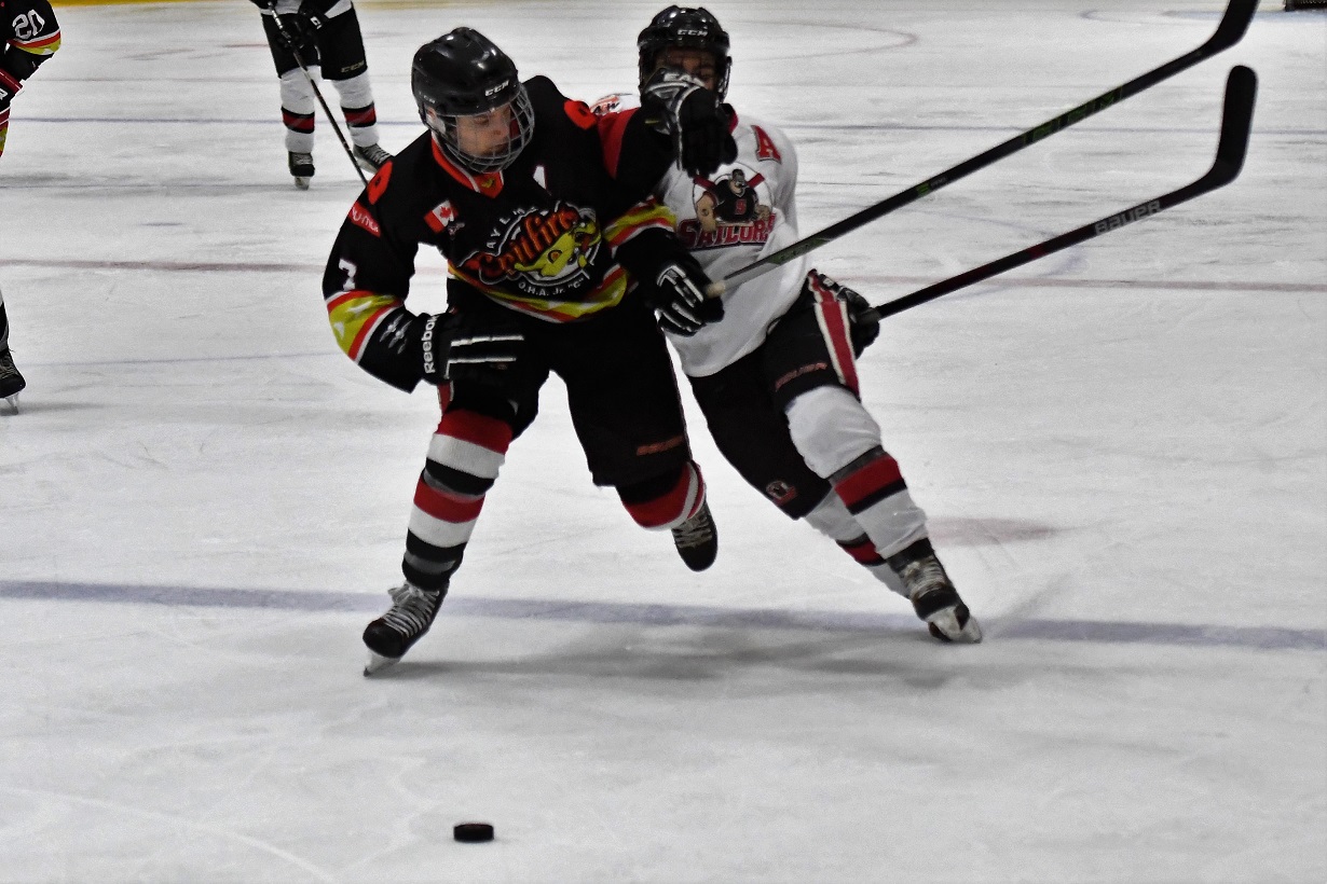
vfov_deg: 13.0
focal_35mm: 105
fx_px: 3870
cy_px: 442
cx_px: 664
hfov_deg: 19.5
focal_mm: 70
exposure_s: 1/1000
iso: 4500
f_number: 2.8
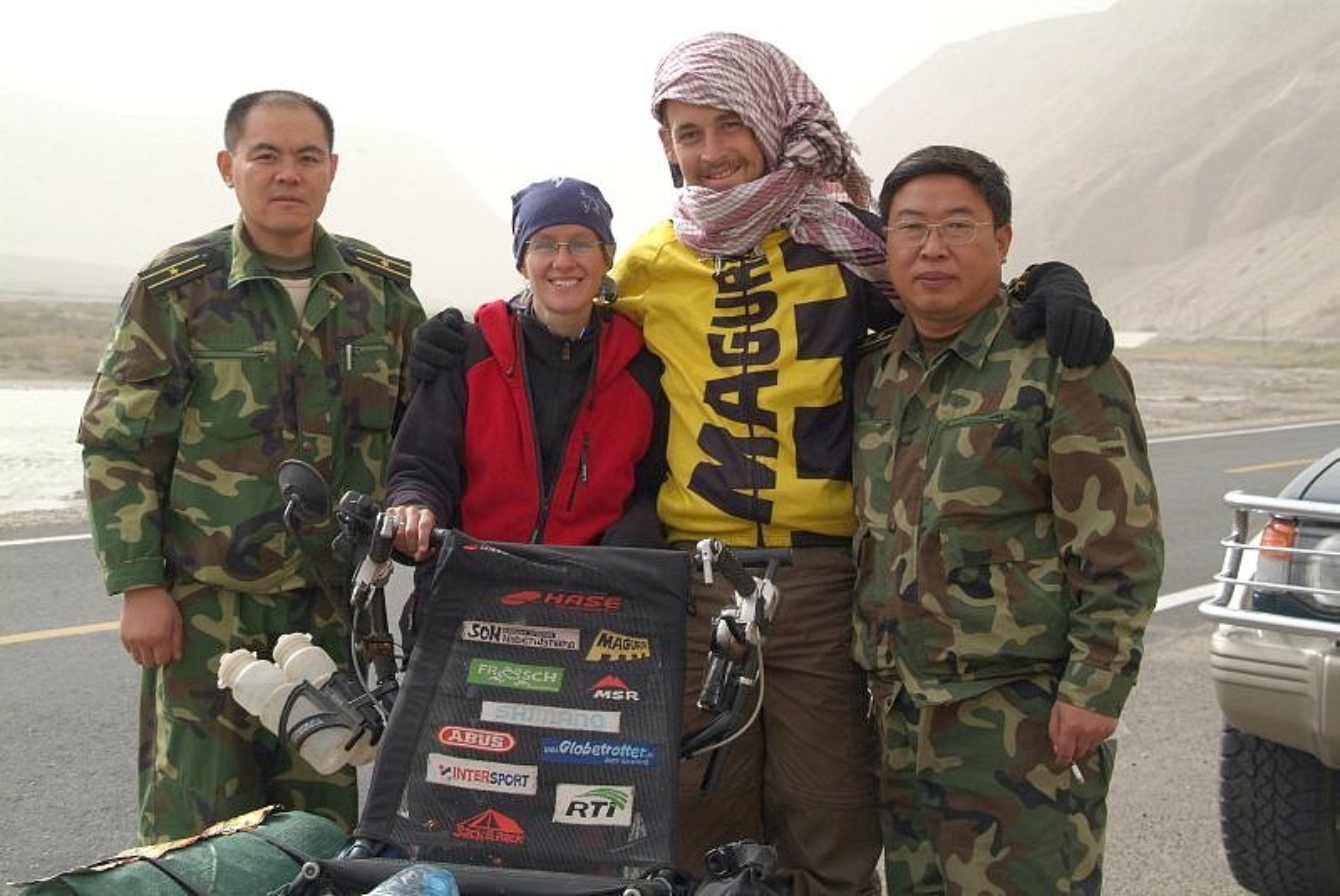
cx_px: 670
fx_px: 2571
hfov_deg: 29.2
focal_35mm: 69
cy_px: 448
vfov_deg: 19.8
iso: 200
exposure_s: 1/250
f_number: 8
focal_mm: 46
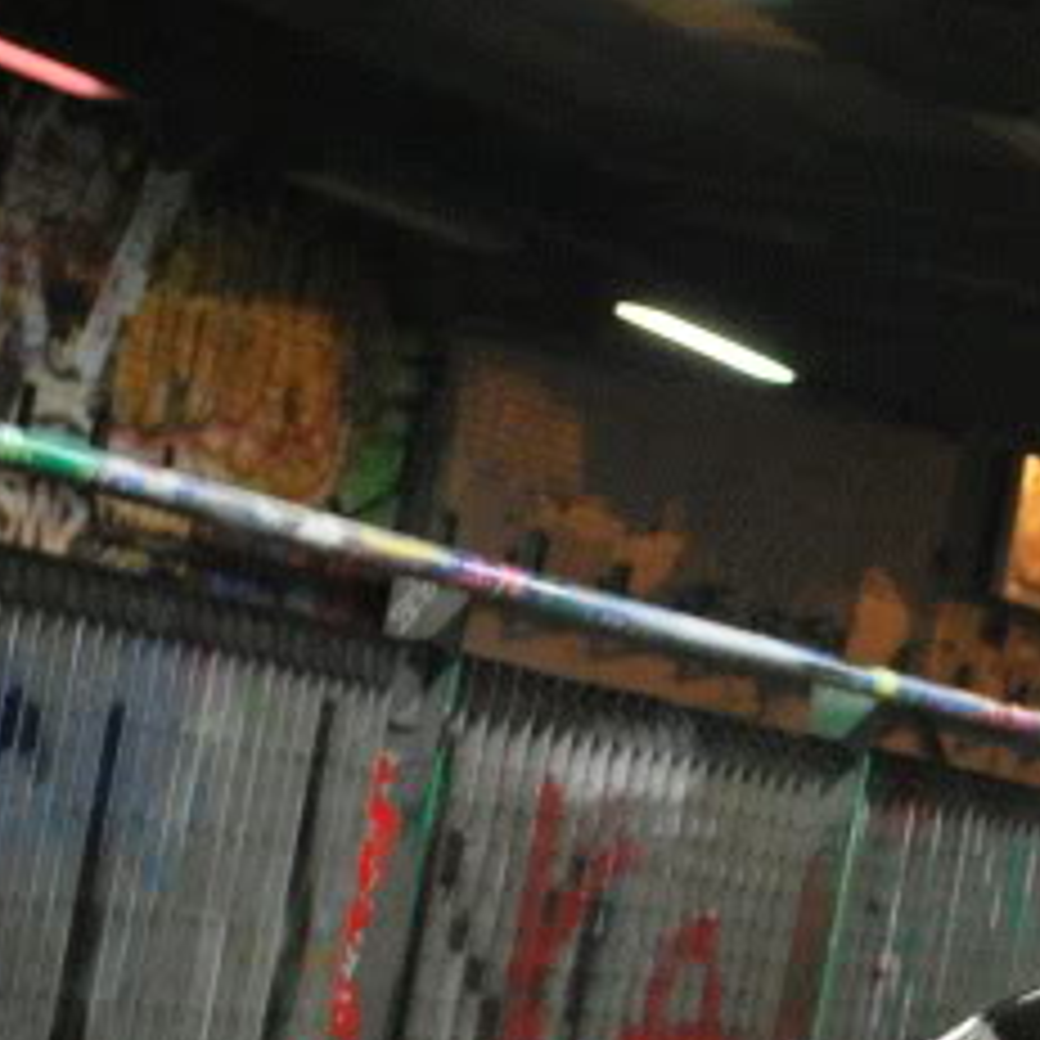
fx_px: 4997
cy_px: 1065
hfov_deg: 11.5
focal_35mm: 147
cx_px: 1438
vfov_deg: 11.7
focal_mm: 26
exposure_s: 1/15
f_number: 4.2
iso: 800
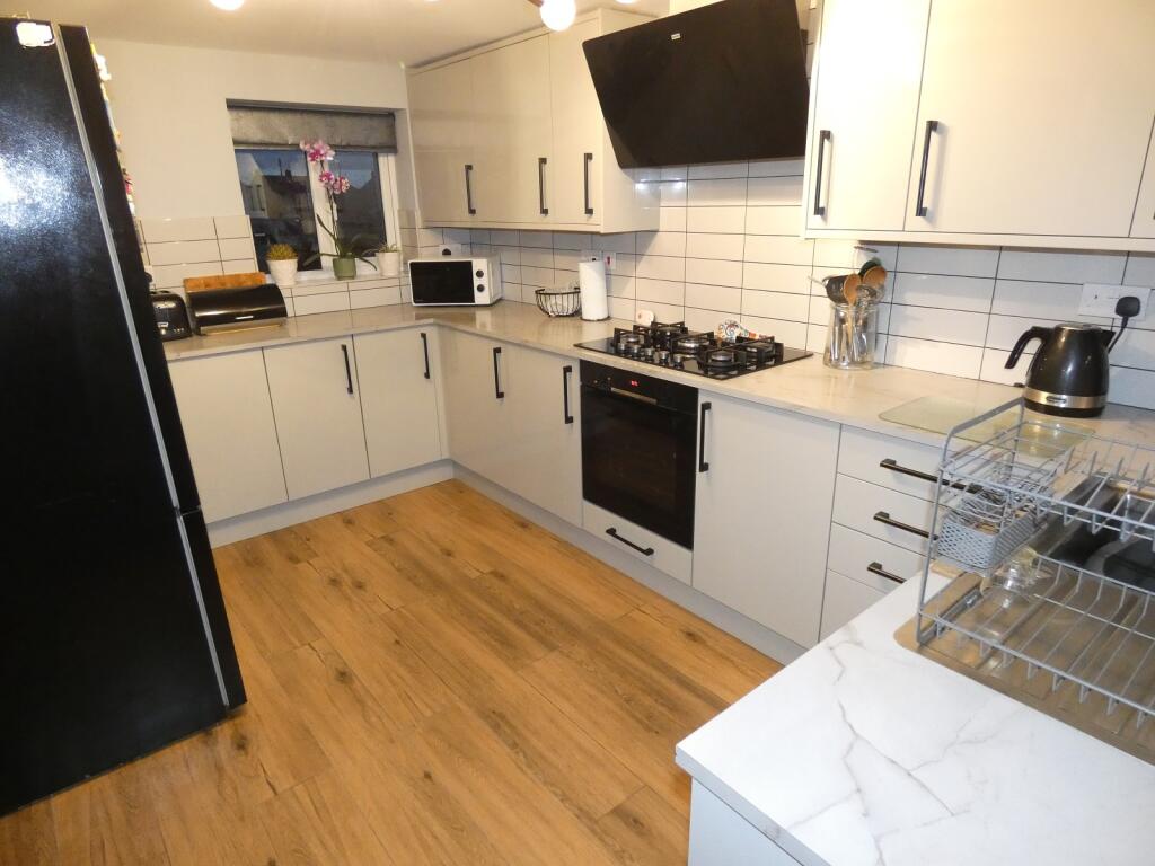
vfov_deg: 66.0
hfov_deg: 81.7
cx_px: 578
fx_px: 667
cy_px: 433
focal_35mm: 20
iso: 800
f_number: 2.8
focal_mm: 3.6
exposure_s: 1/60
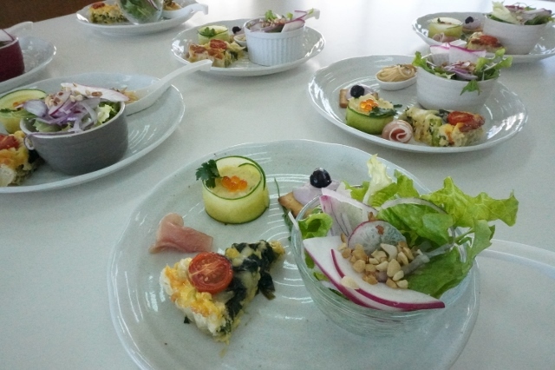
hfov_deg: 73.8
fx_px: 370
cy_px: 185
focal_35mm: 24
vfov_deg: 53.1
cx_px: 278
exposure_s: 1/320
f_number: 22
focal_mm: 16
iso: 20000
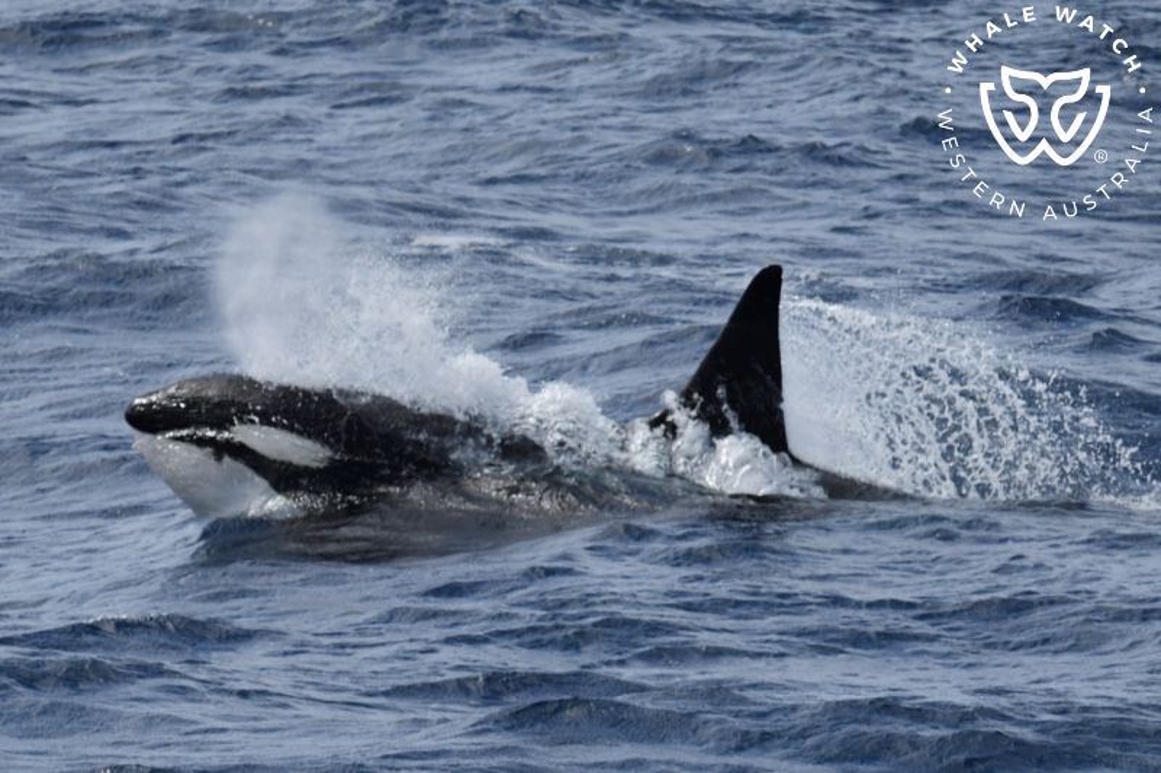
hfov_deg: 6.1
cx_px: 580
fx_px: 10962
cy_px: 386
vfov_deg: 4.0
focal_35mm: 340
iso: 800
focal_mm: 340
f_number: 6
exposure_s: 1/8000
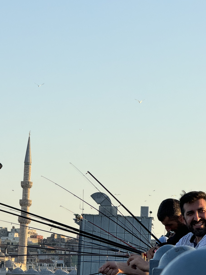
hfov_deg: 7.4
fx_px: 1587
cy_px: 203
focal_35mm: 200
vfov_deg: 9.9
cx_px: 65
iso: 50
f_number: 2.8
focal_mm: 15.66
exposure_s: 1/550
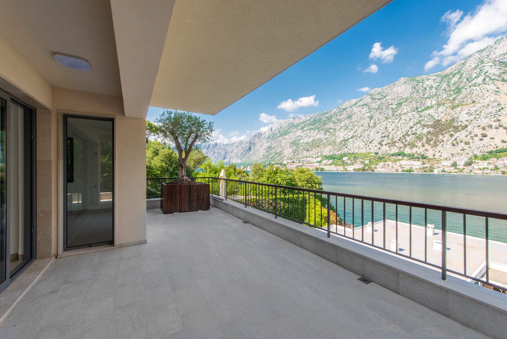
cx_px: 254
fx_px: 197
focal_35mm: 14
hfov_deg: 104.2
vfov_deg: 81.2
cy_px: 170
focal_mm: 14
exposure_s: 1/40
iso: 50
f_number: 5.6
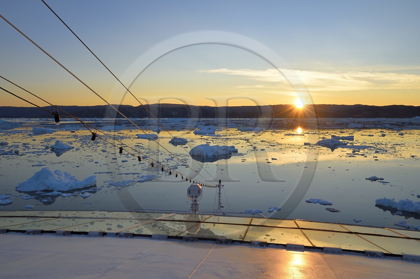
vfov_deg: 44.9
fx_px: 338
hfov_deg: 63.7
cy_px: 140
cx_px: 210
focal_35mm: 29
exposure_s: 1/160
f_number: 13
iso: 200
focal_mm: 29
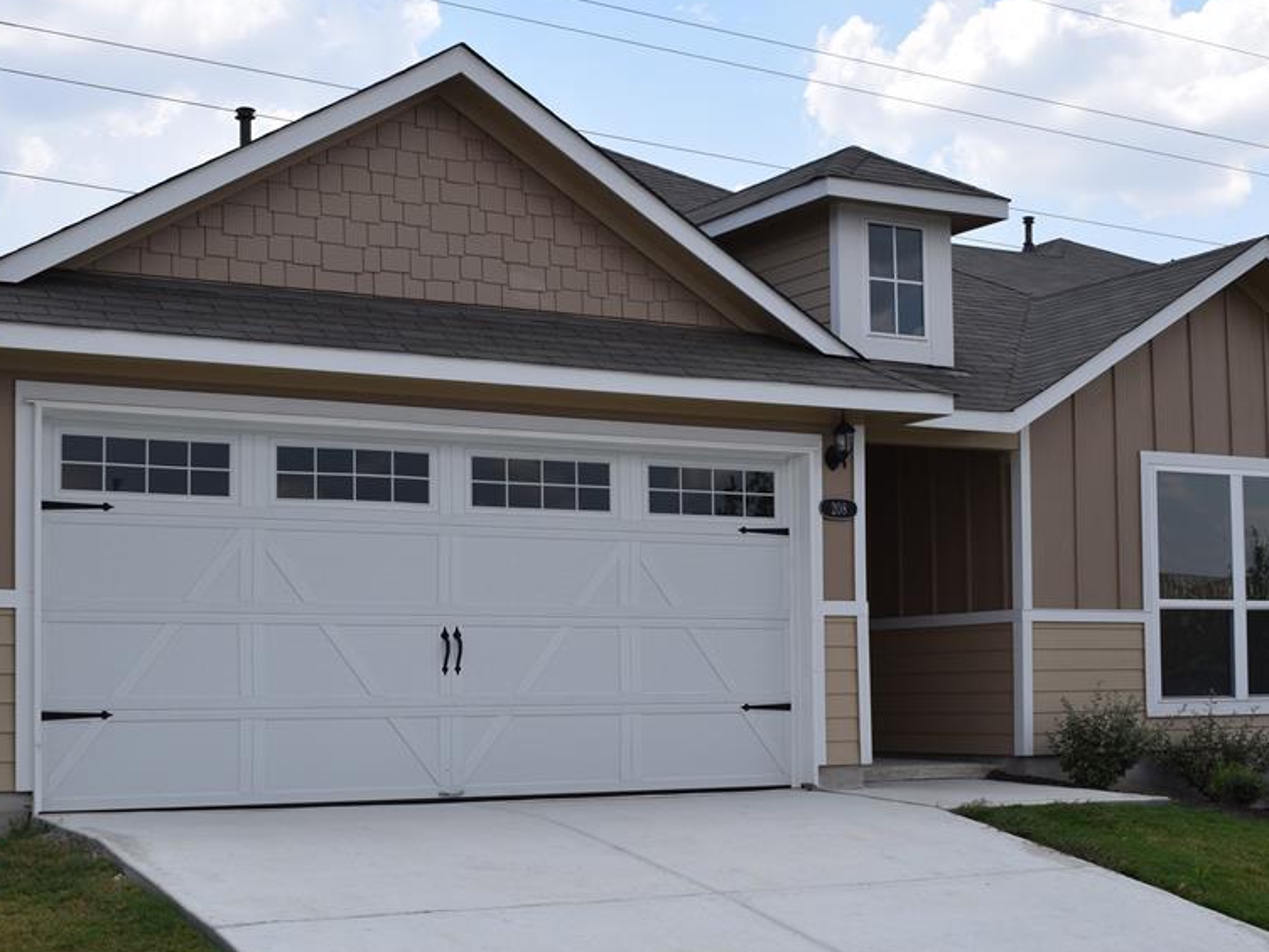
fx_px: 2016
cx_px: 628
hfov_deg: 34.9
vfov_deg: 26.5
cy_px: 550
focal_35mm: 55
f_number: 10
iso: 200
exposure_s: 1/400
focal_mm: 28
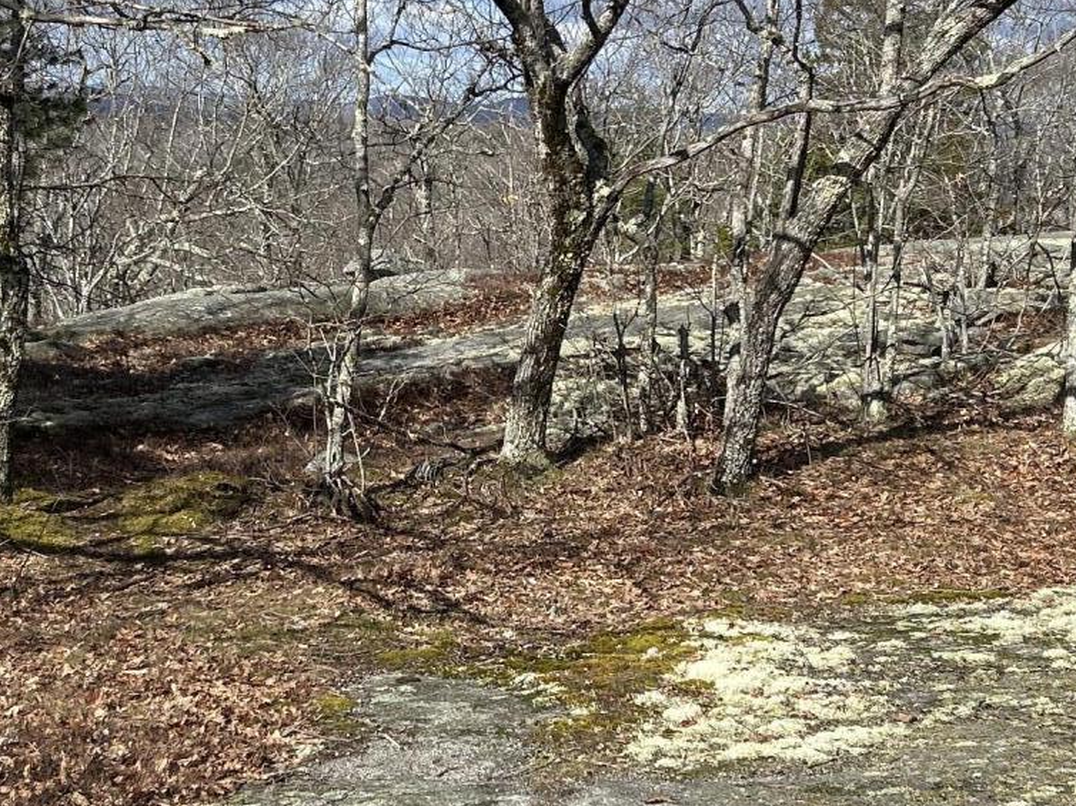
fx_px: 2144
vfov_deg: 21.3
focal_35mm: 69
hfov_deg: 28.1
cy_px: 399
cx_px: 441
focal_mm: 5.7
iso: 50
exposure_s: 1/3704
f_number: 1.5
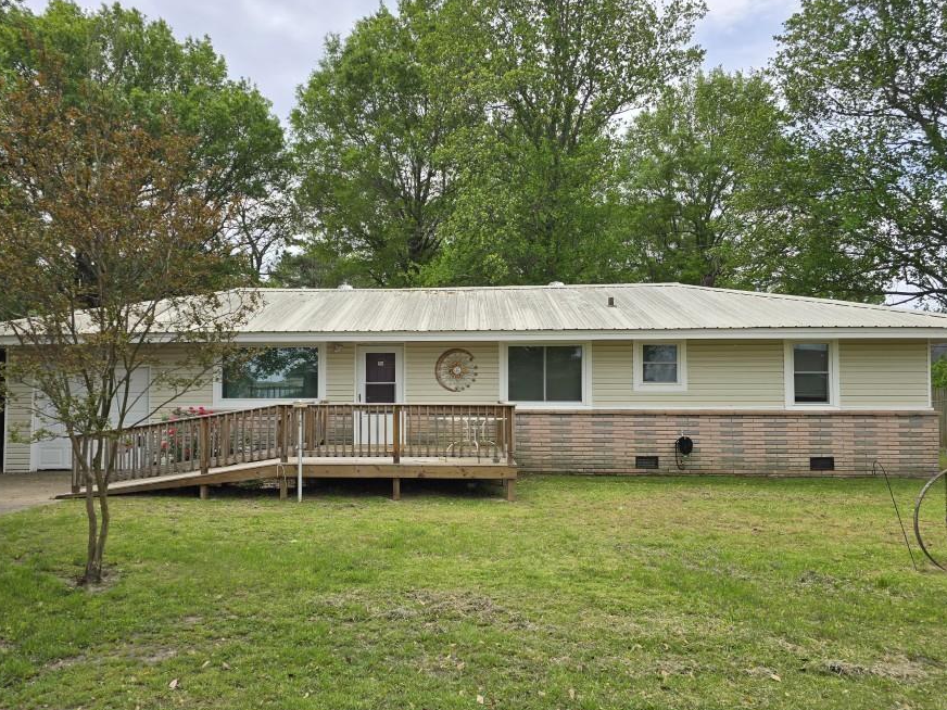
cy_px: 362
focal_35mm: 27
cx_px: 421
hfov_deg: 65.1
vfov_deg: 51.4
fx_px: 739
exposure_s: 1/572
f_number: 1.7
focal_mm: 6.3
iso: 12
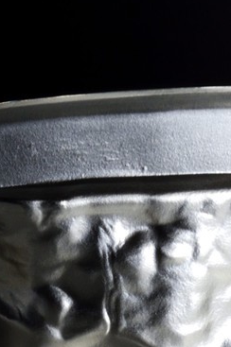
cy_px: 684
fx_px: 2314
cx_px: 151
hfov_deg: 5.7
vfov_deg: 8.2
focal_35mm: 240
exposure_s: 1/100
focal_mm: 55
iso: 800
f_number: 18
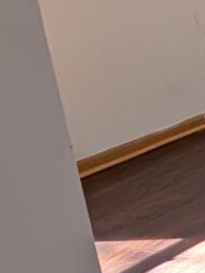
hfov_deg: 9.9
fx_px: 733
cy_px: 98
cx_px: 680
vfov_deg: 21.0
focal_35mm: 93
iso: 71
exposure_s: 1/120
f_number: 1.7
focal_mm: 2.02
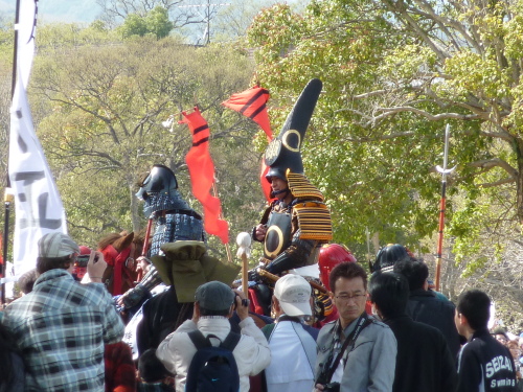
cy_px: 196
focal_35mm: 535
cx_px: 262
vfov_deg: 2.8
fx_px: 8083
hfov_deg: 3.7
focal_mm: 49.2
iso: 100
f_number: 4.9
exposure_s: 1/125
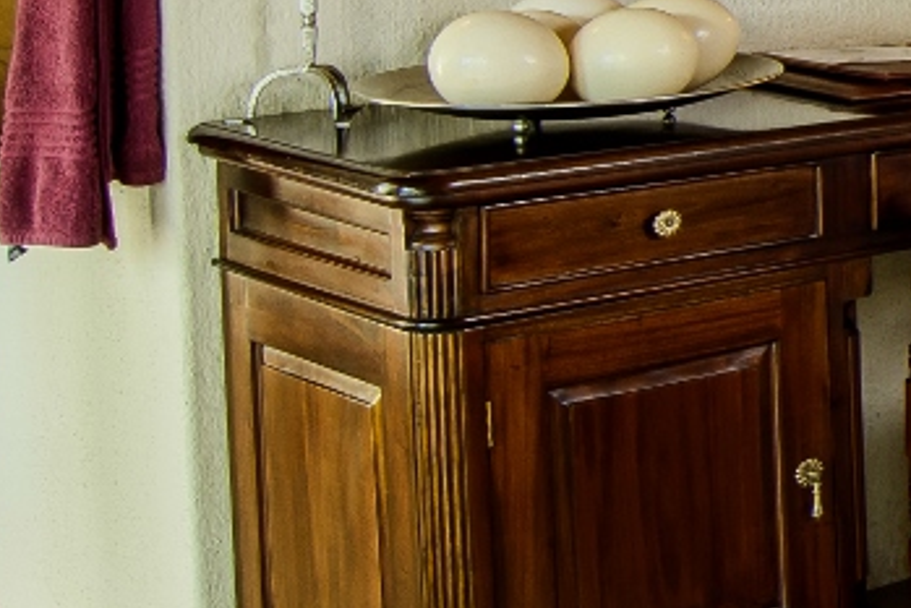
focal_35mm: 99
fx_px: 2506
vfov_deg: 13.4
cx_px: 2140
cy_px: -129
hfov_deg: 14.4
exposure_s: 1/2
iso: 200
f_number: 10
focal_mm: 18
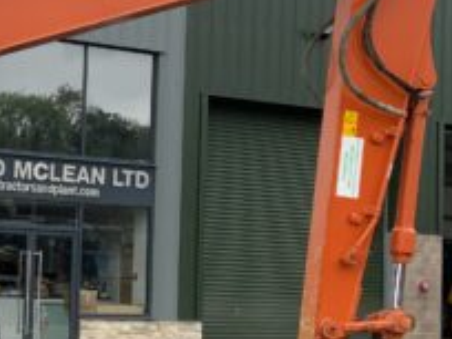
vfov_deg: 16.2
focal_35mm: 91
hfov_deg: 20.7
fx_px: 1188
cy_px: 175
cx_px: -22
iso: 16
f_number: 1.8
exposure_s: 1/1168
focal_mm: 3
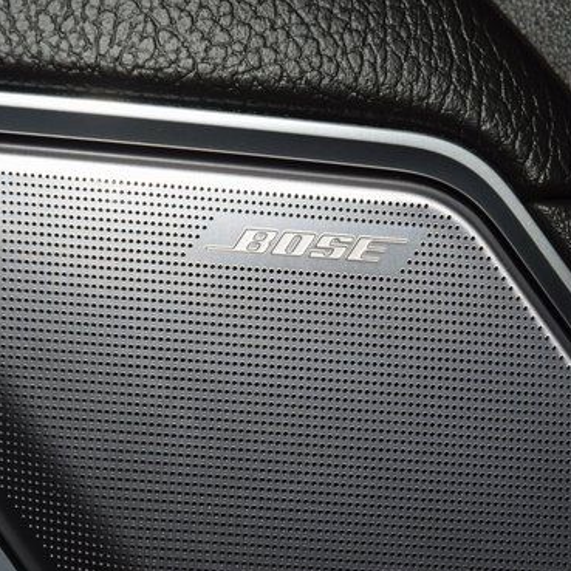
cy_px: 251
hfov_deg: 11.3
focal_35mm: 155
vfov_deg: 11.3
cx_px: 316
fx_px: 2893
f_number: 8
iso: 100
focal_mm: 70
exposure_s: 1/125
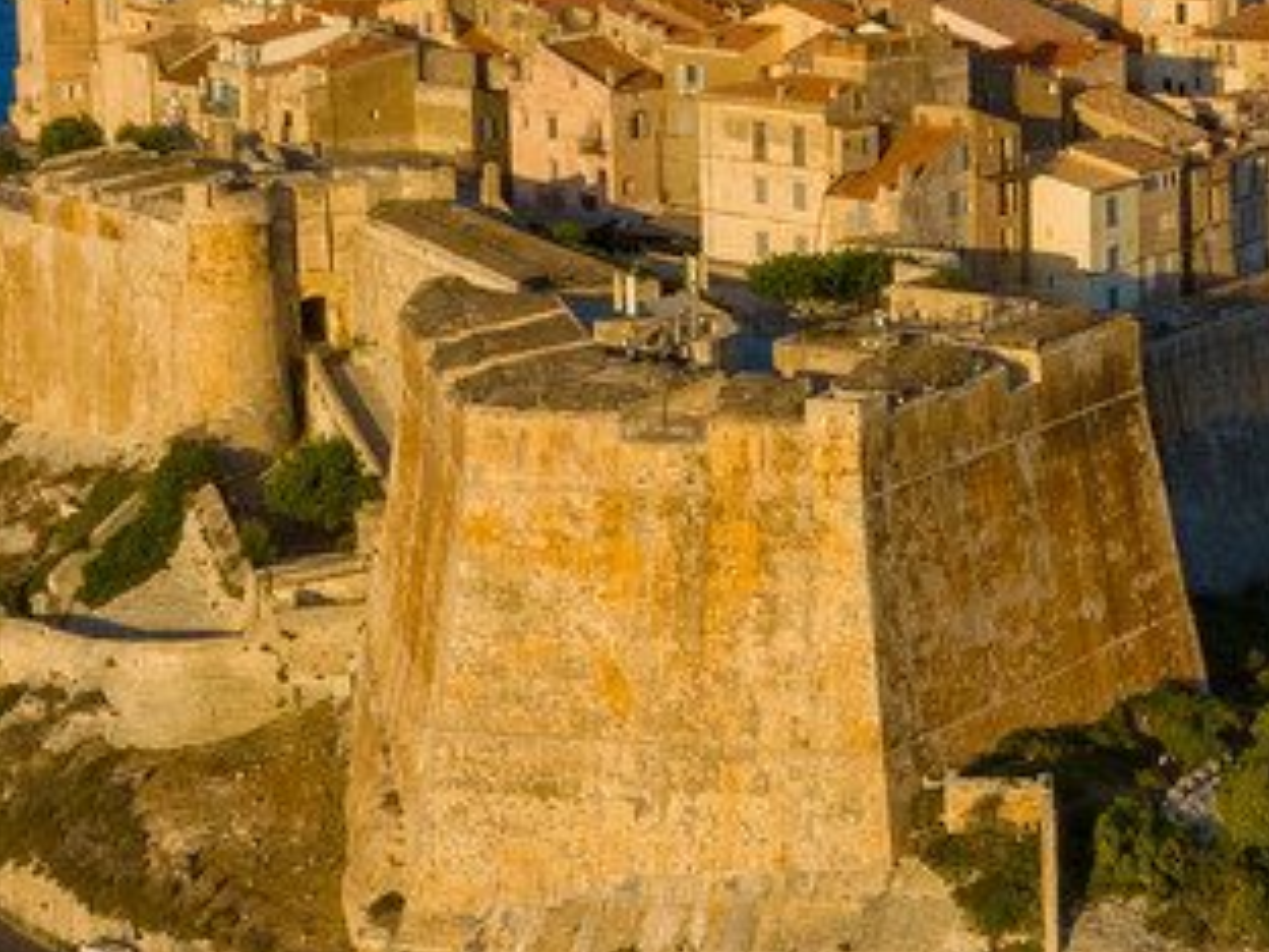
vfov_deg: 12.0
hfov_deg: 15.7
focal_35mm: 123
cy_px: 423
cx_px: 1293
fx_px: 4509
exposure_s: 1/100
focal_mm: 12.3
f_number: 11
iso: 100
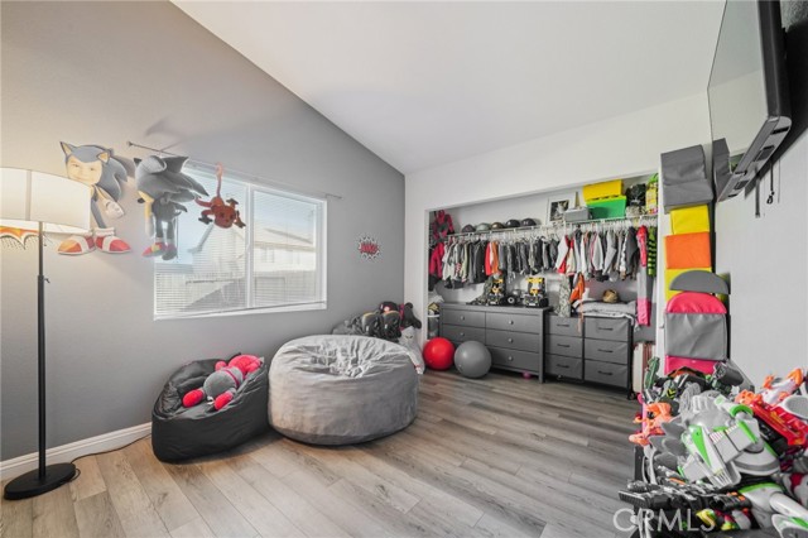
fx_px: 292
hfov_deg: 108.4
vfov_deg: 85.4
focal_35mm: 13
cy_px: 269
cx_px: 404
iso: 400
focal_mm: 13
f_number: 8
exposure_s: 1/2
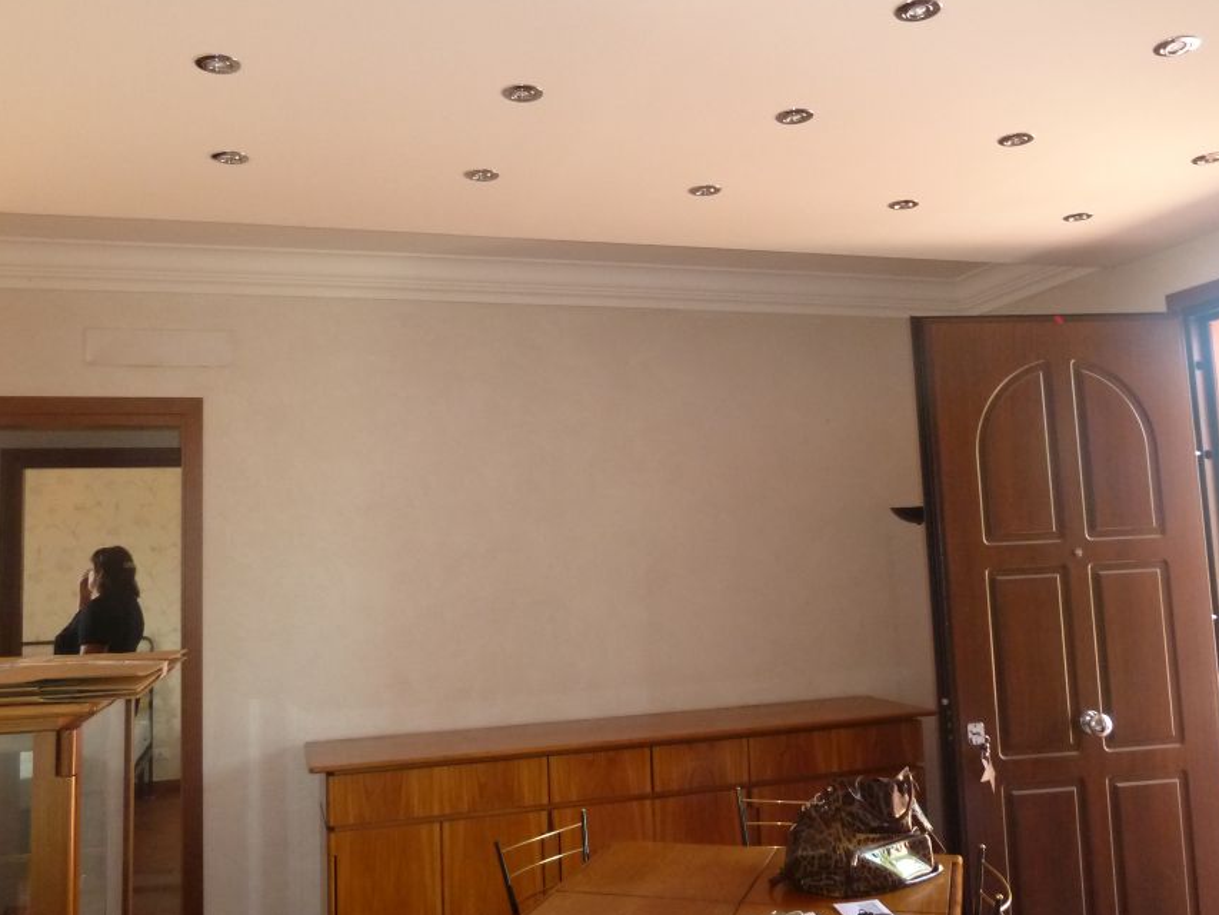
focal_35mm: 30
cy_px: 442
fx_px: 1057
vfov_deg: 46.8
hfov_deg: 60.0
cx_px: 615
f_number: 3.3
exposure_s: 1/30
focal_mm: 4.1
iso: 250
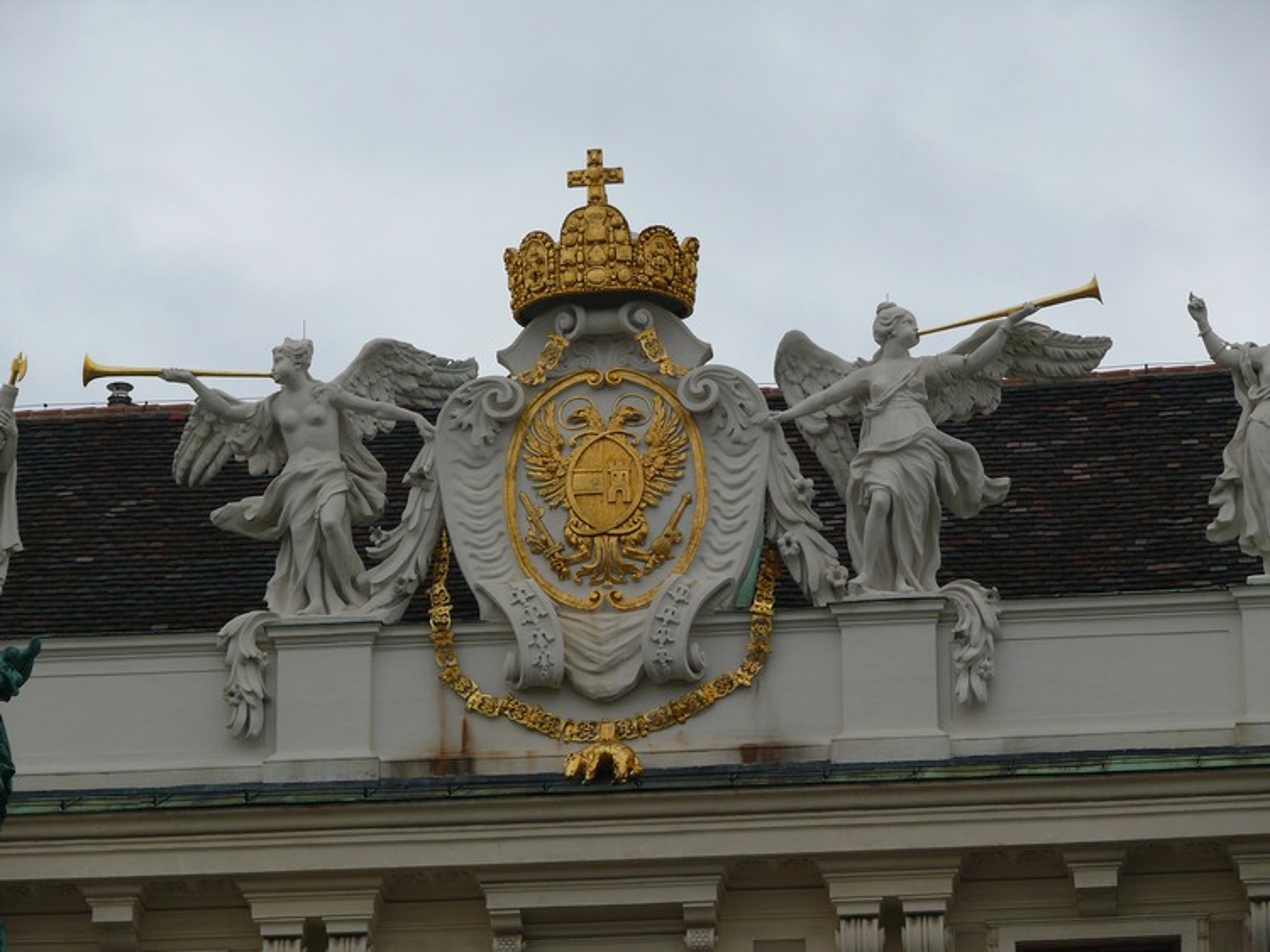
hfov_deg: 10.8
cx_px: 635
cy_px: 476
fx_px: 6712
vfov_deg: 8.1
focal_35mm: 183
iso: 100
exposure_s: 1/250
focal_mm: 38.7
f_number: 4.5
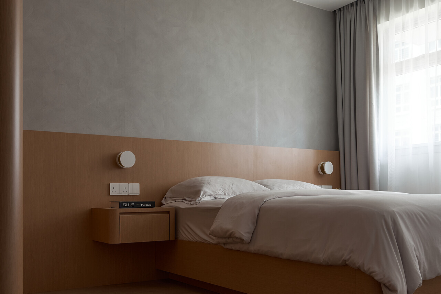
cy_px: 167
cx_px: 181
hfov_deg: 51.6
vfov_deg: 35.9
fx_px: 453
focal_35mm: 37
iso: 100
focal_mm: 24
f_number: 11
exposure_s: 1/2.5
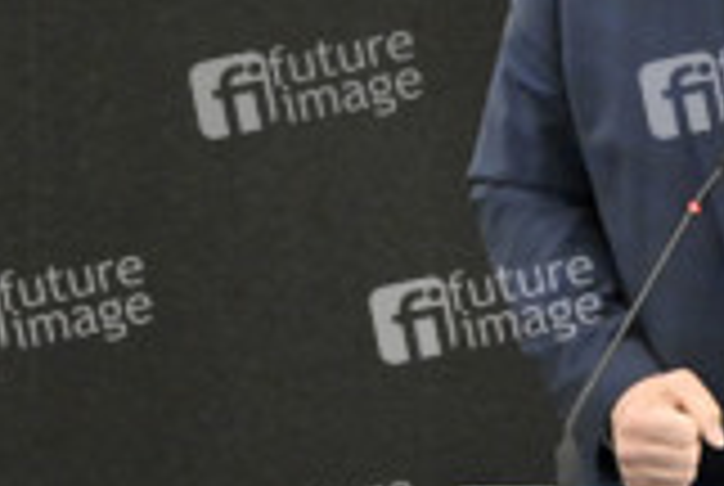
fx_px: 23614
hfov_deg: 1.8
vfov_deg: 1.2
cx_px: 814
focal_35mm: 1172
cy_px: 198
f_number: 6.3
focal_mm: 420
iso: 6400
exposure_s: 1/400
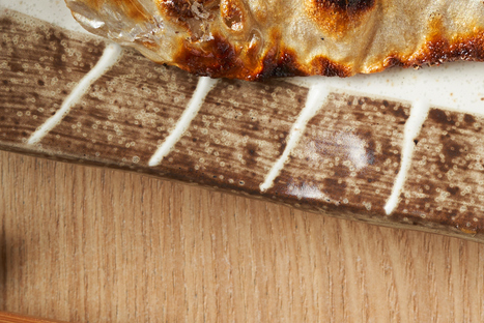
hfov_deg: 9.5
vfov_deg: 6.3
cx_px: 477
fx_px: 2879
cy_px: -162
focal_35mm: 214
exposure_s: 1/125
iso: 100
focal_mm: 50
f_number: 5.6
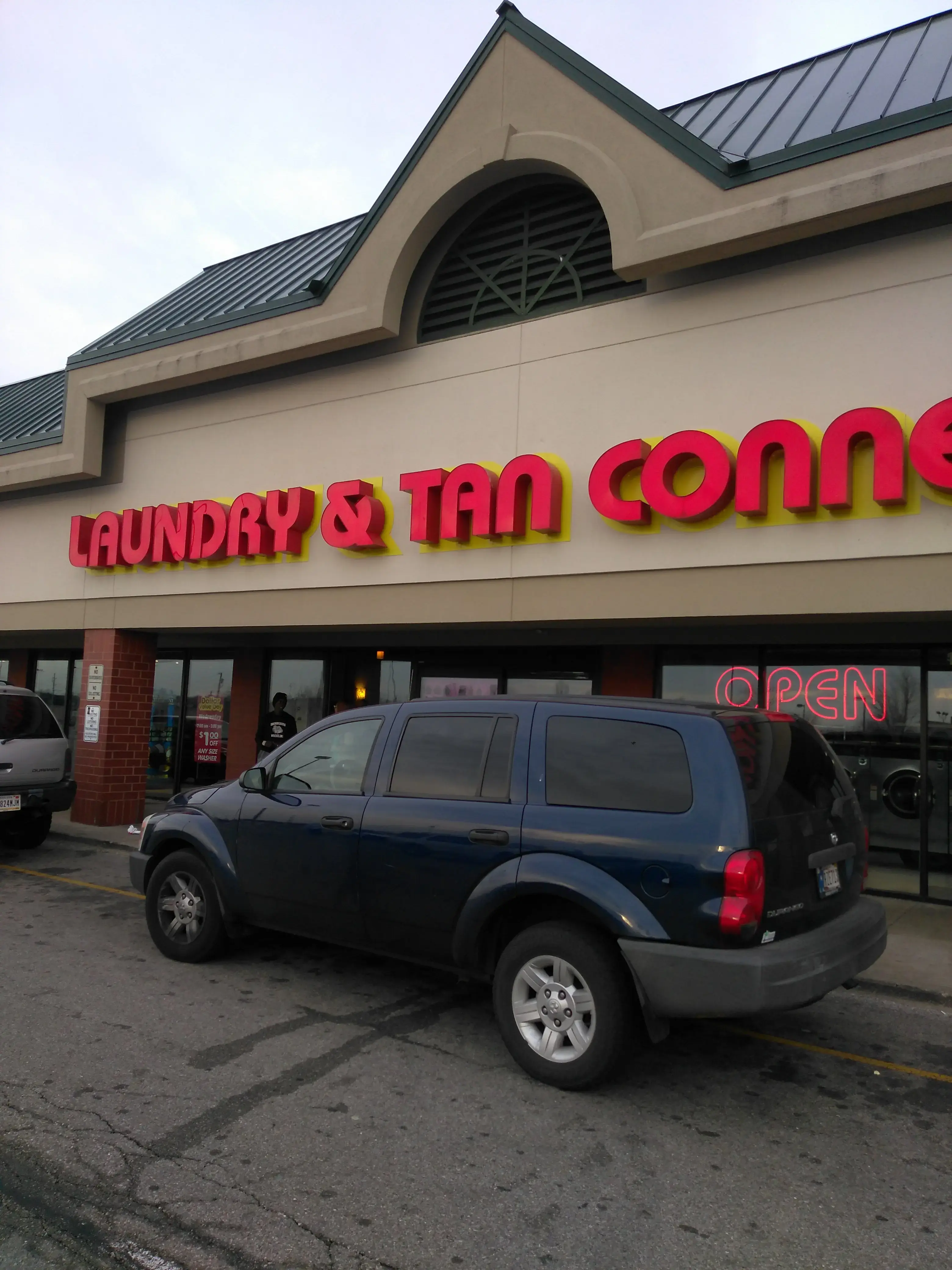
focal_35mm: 20
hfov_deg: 66.0
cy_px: 635
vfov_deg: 81.7
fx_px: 733
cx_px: 476
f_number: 2.2
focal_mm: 3.46
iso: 100
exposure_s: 1/153
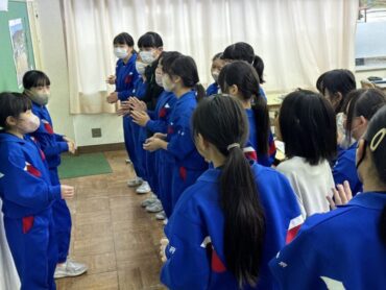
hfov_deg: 39.6
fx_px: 536
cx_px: 193
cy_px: 145
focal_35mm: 48
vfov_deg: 30.3
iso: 64
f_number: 1.78
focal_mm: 6.76
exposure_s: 1/60
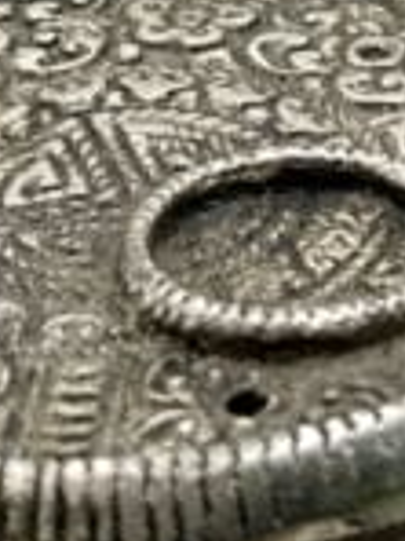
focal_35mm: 235
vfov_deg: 8.2
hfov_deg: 6.2
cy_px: -356
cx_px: 741
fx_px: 3666
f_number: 1.6
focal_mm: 5.96
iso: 32
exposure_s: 1/253
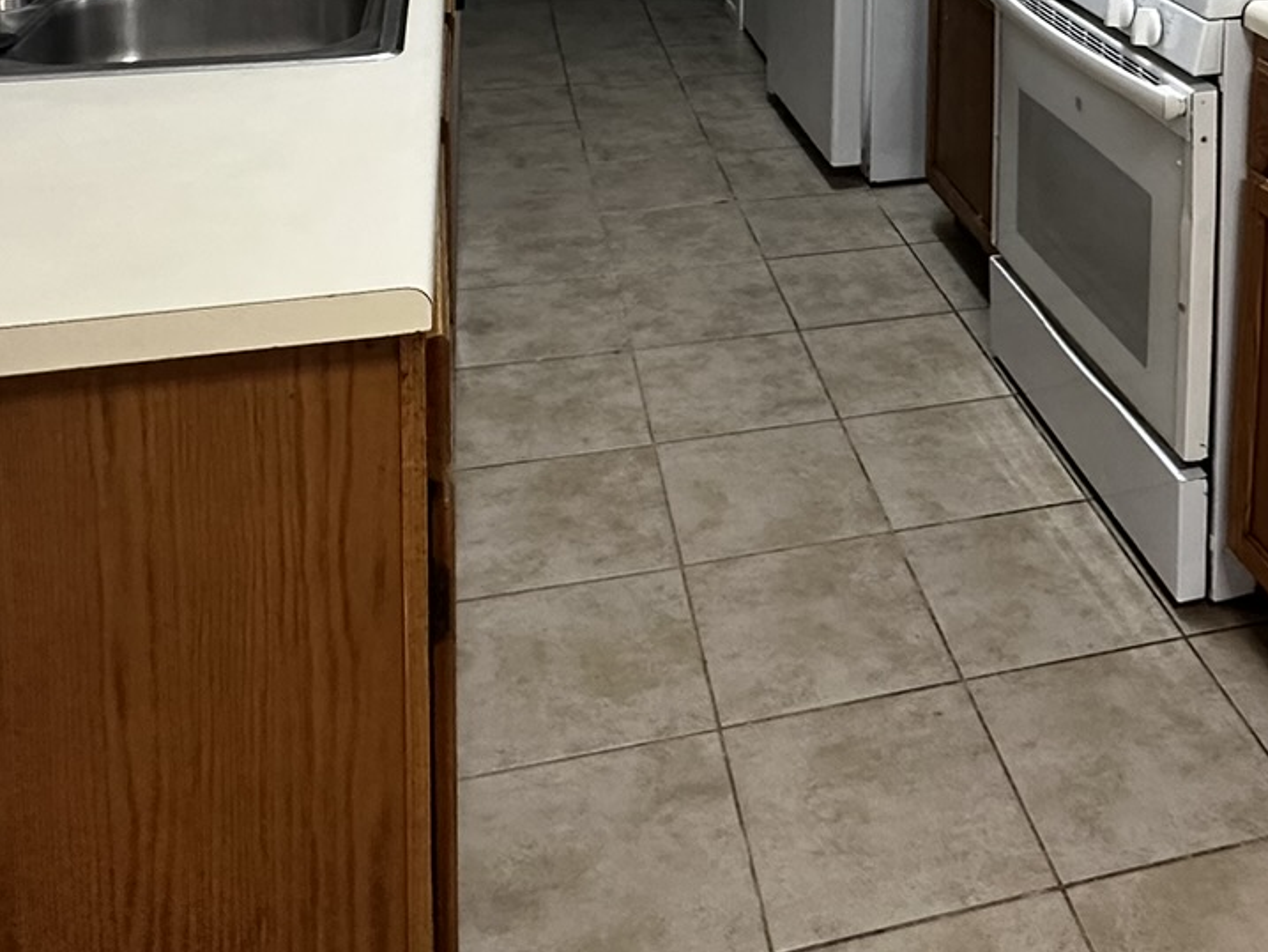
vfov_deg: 30.3
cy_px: -207
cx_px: 877
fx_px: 1465
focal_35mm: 40
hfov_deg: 45.8
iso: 320
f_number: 2.2
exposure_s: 1/120
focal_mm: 2.22
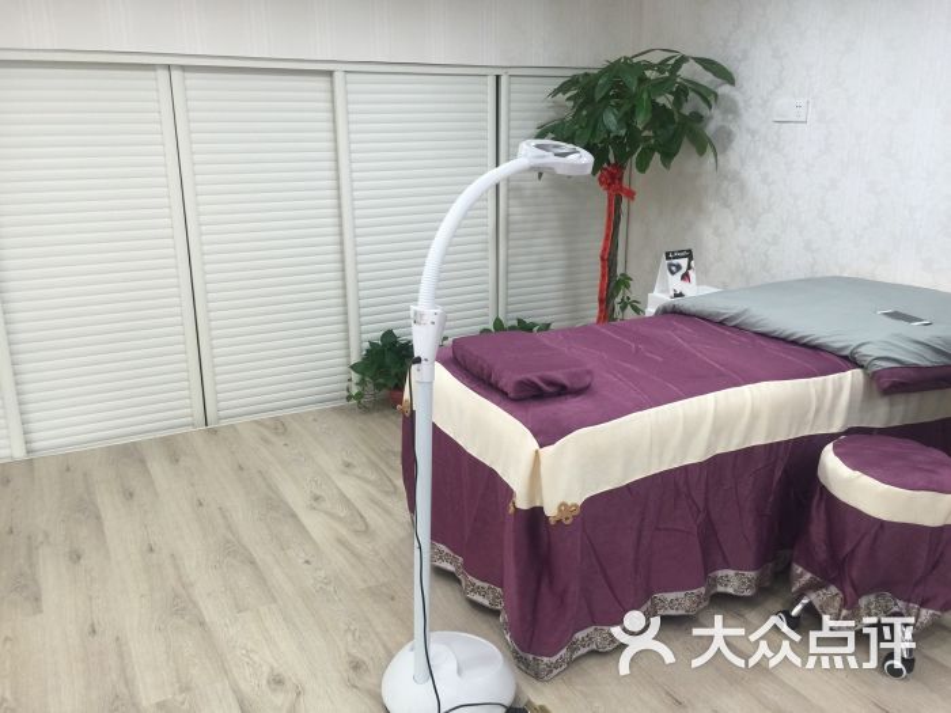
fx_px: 797
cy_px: 356
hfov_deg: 61.7
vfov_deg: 48.2
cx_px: 476
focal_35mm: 29
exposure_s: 1/33
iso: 32
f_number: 2.2
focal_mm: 4.15
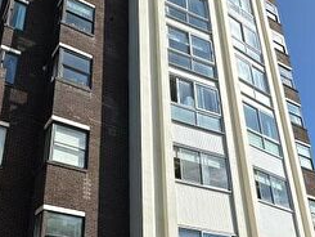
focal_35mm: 40
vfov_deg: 35.3
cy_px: 176
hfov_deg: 46.3
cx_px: 113
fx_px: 364
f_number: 2.2
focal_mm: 2.22
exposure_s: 1/3610
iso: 50
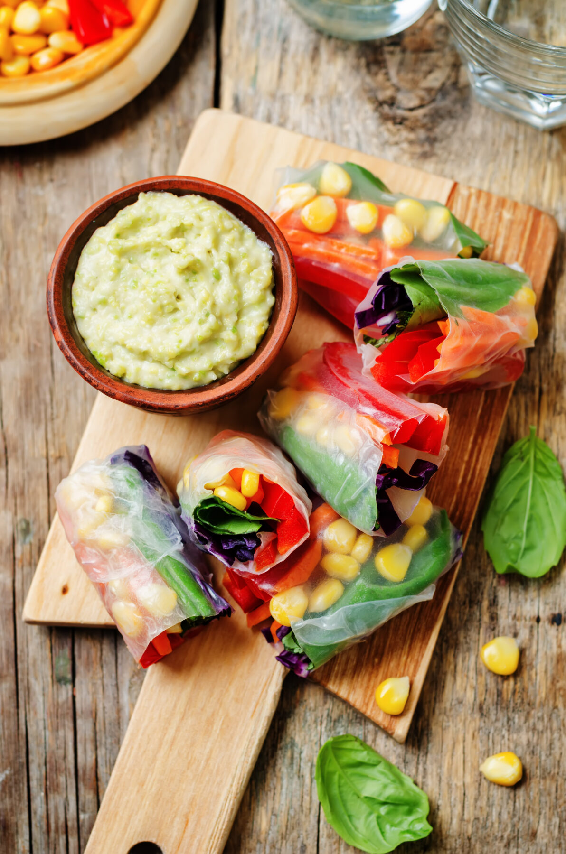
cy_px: 427
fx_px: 1777
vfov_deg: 27.0
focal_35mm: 75
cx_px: 283
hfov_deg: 18.1
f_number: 5
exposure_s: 1/40
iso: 100
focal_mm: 50
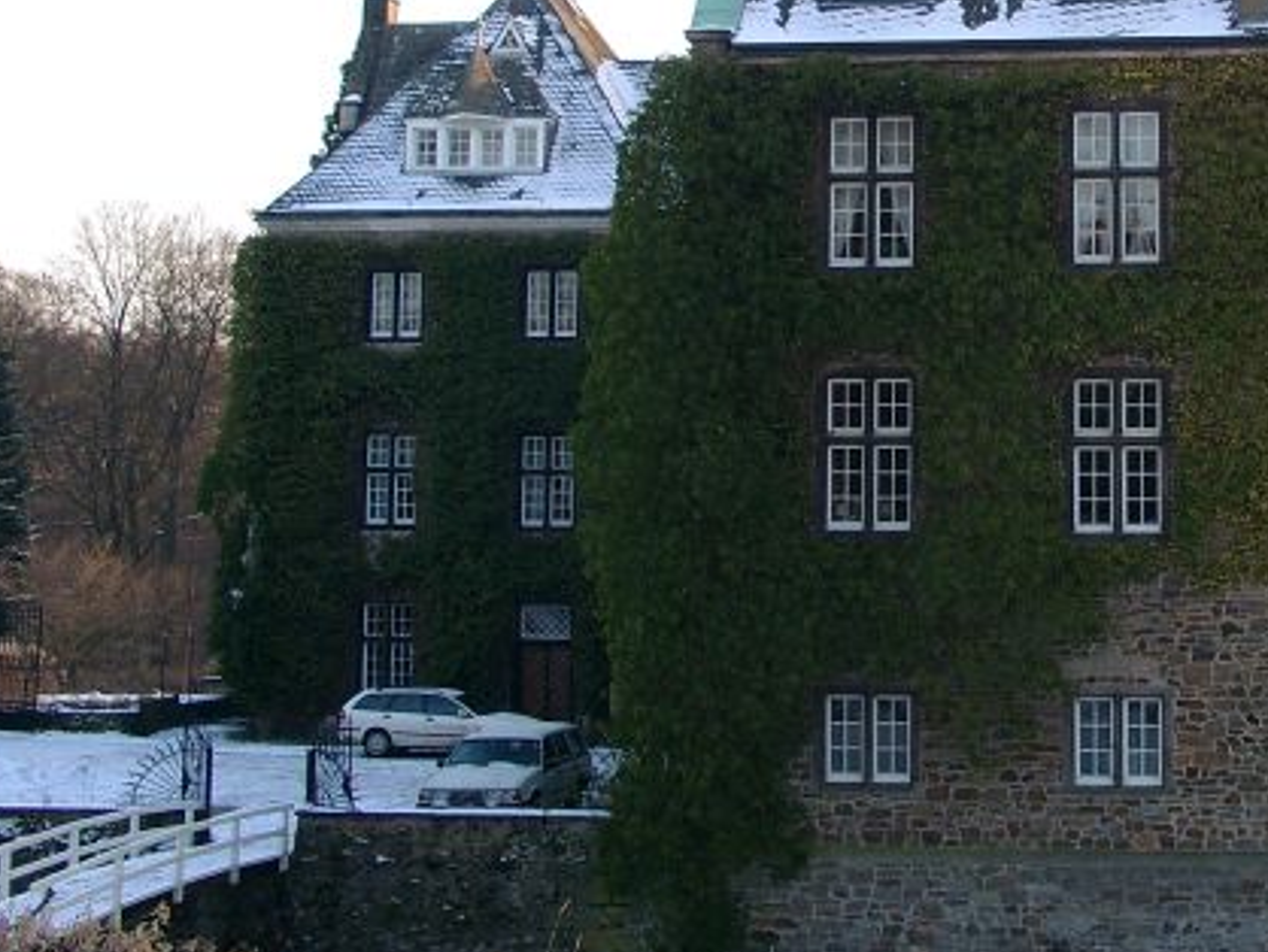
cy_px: 115
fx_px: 2382
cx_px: 1047
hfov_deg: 29.0
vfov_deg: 22.1
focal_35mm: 65
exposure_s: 1/121
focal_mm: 7.13
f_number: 4
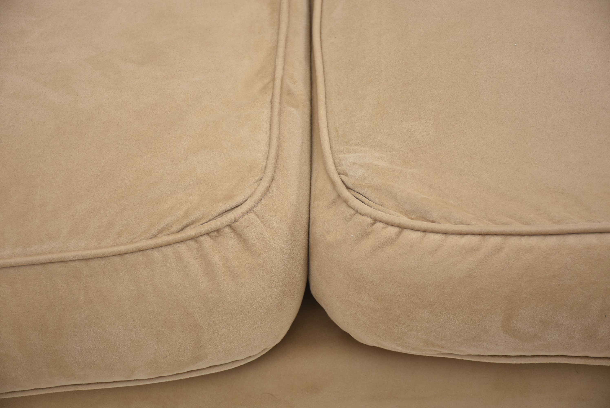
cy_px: 204
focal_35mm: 112
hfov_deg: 18.2
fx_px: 1908
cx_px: 305
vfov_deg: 12.2
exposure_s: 1/100
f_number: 6.3
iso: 160
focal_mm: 75
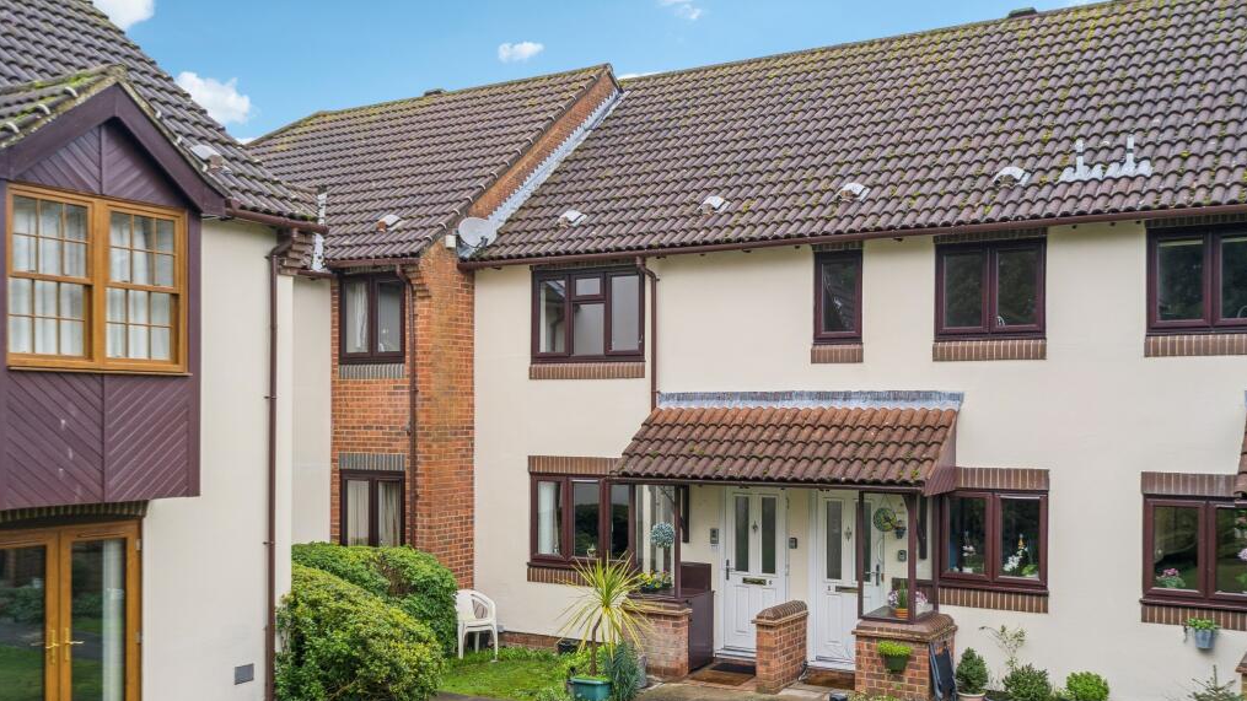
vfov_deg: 31.9
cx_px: 625
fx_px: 1223
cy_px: 418
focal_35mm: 37
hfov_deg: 54.0
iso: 320
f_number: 7.1
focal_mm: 35
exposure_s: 1/40
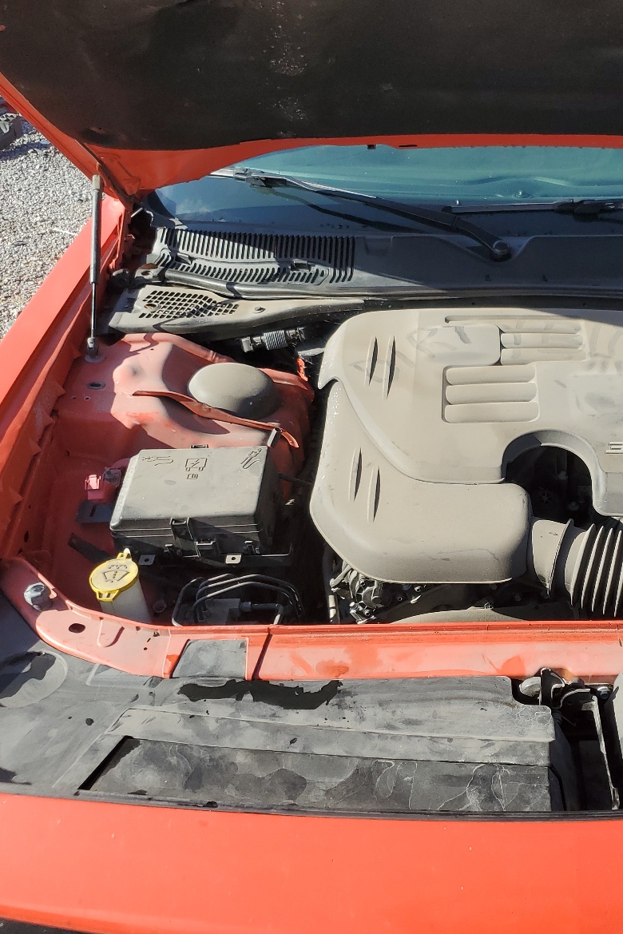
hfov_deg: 34.2
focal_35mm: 37
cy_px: 468
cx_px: 545
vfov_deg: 51.9
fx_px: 960
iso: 50
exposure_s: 1/1667
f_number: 1.5
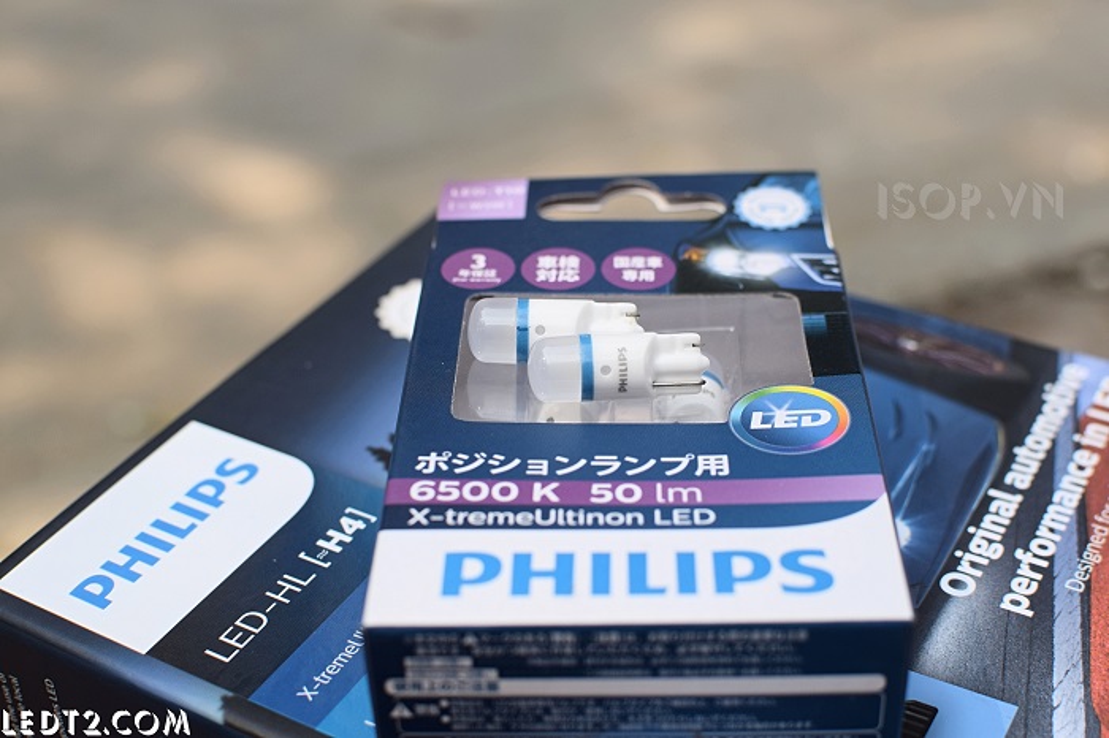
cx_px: 554
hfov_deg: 37.9
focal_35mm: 52
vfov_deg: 25.7
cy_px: 369
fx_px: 1616
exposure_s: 1/640
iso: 250
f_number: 4.5
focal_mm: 35
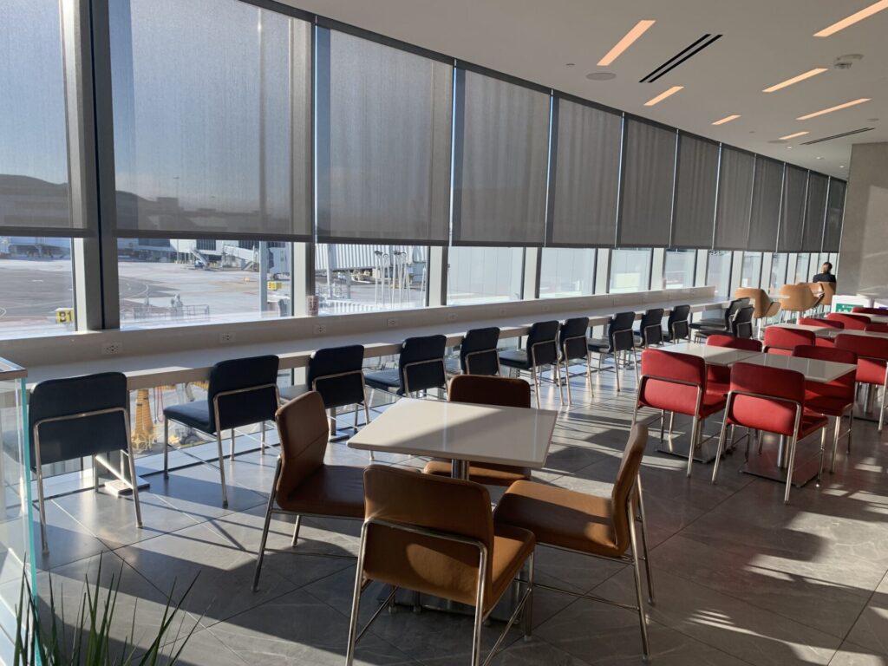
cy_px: 333
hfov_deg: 67.3
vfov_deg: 53.1
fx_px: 667
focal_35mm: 26
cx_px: 444
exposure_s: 1/435
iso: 25
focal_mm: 4.25
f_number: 1.8
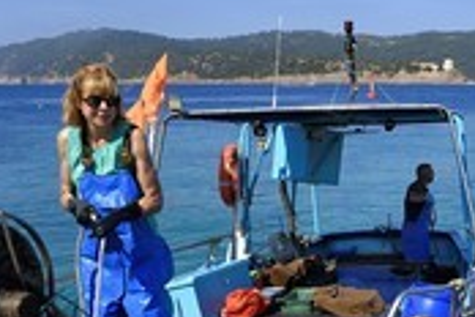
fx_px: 765
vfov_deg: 23.0
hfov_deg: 32.7
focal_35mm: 58
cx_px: 430
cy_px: 262
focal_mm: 24
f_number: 9
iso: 200
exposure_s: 1/640
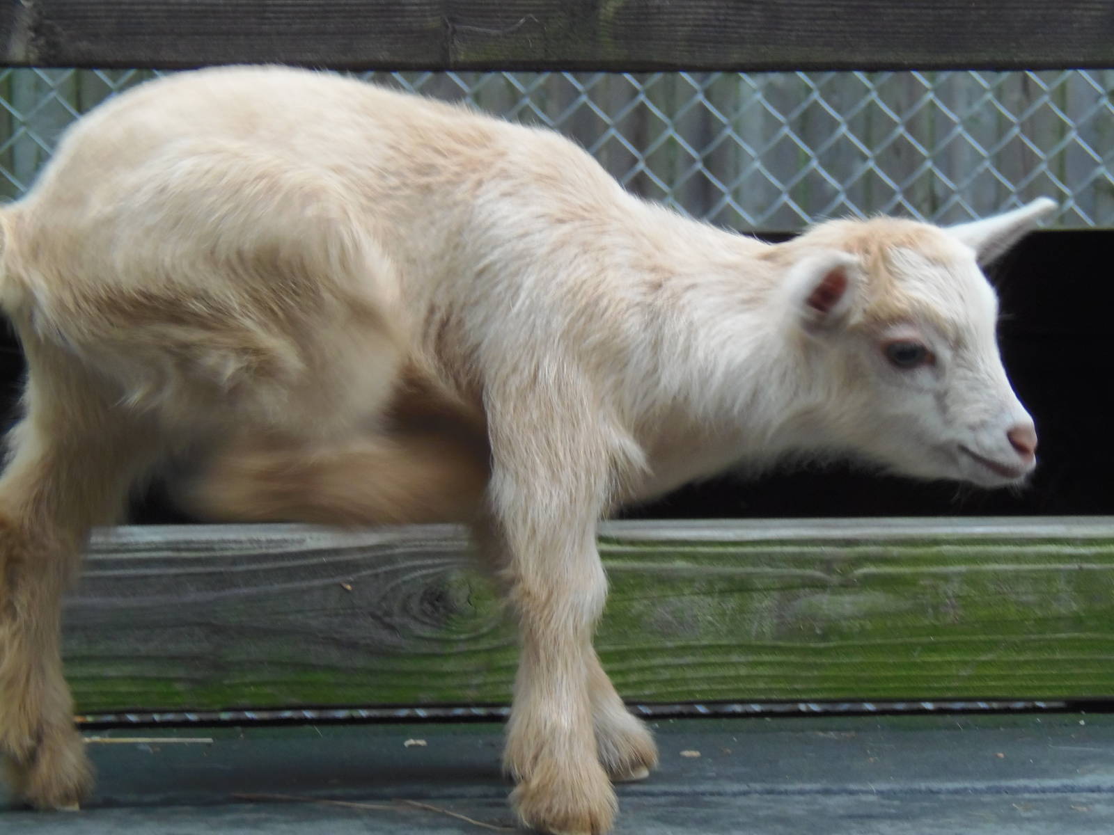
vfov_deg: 10.9
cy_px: 418
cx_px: 557
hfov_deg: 14.5
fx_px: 4377
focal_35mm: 136
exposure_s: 1/30
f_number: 4.7
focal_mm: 25.2
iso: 200
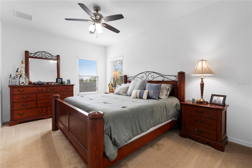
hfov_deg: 96.7
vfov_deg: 73.7
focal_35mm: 16
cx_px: 126
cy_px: 84
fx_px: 112
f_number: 9
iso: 200
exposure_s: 1.3
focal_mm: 16
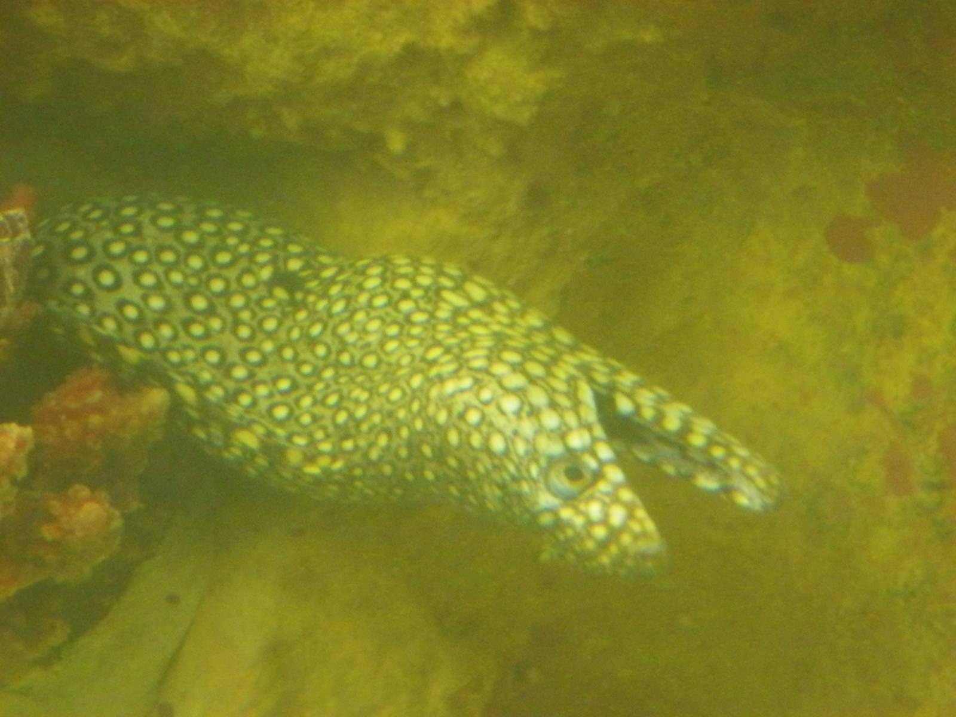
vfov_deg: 14.0
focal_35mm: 106
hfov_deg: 18.5
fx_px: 2927
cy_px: 358
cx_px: 478
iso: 1000
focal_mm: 19
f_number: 5
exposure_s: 1/15
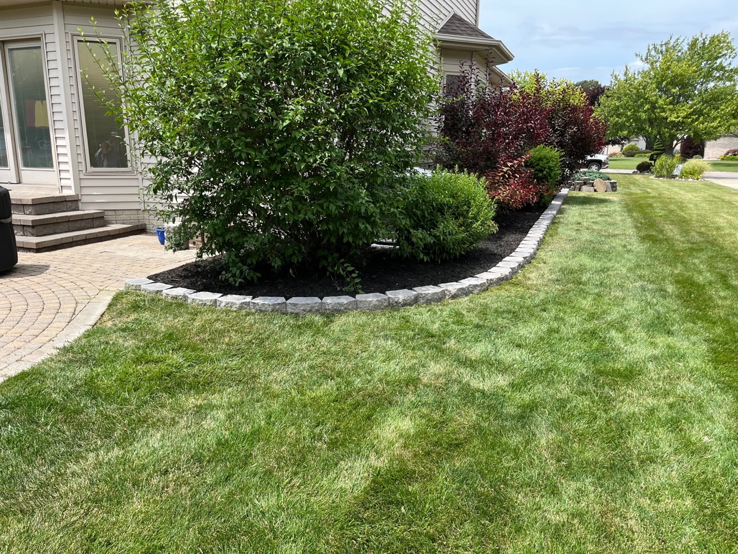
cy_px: 277
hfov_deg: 67.3
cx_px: 369
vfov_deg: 53.1
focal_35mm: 26
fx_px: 554
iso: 50
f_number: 1.6
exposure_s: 1/1623
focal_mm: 5.1
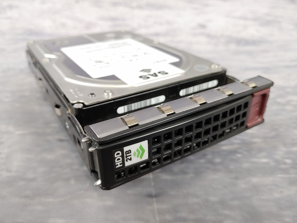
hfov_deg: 67.3
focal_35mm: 26
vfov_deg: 53.1
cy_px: 112
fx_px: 223
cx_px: 148
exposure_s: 1/60
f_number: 1.8
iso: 100
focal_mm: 4.36
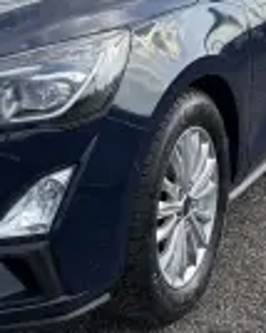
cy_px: 70
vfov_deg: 27.4
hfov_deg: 21.8
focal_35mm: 68
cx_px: 10
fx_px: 670
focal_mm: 5.96
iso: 50
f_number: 1.6
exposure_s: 1/2141
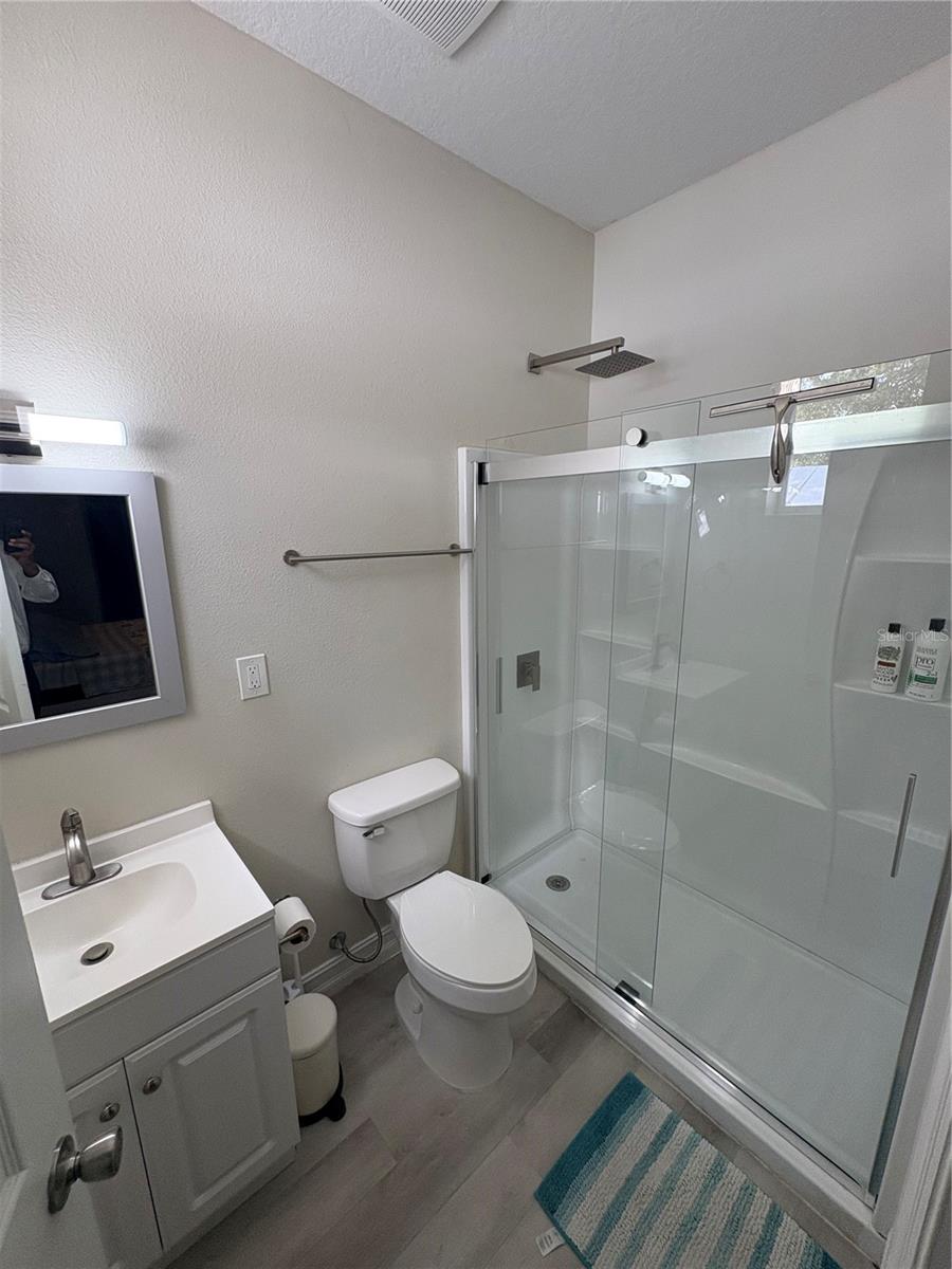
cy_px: 634
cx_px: 476
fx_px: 513
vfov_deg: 102.1
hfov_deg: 85.7
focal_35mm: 14
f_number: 2.2
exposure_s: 1/99
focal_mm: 2.22
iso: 200
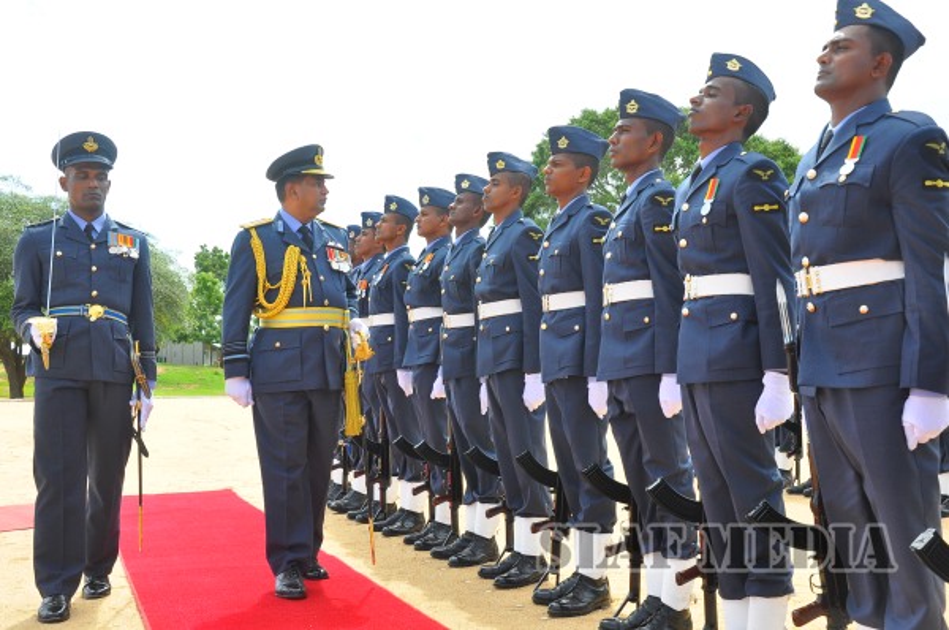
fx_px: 1105
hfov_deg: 46.5
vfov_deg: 31.8
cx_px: 474
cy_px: 315
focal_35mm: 42
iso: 250
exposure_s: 1/200
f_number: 10
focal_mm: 28
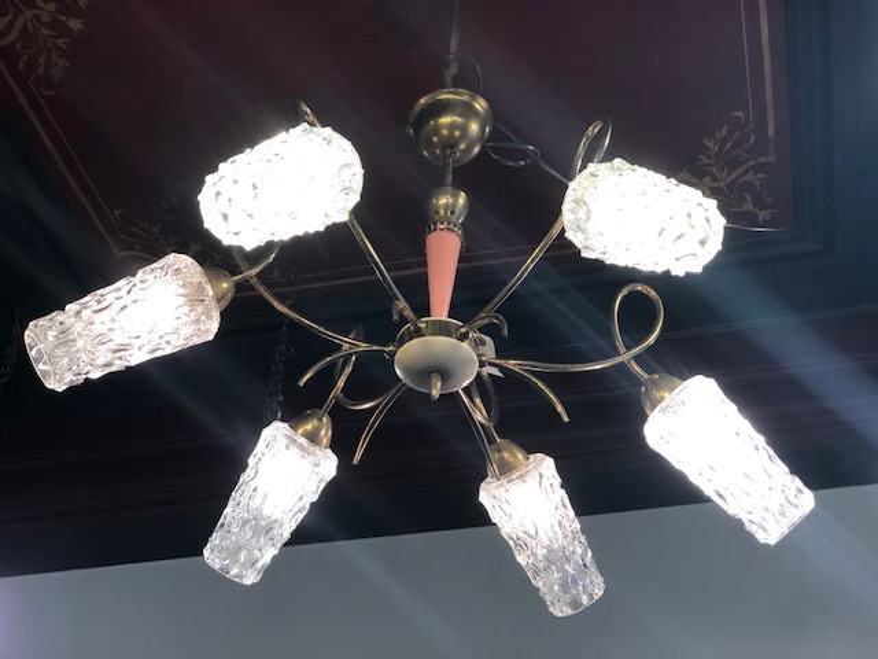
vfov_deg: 25.7
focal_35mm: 57
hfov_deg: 33.8
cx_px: 439
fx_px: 1446
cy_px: 330
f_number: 2.8
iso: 50
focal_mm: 6.6
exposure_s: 1/33
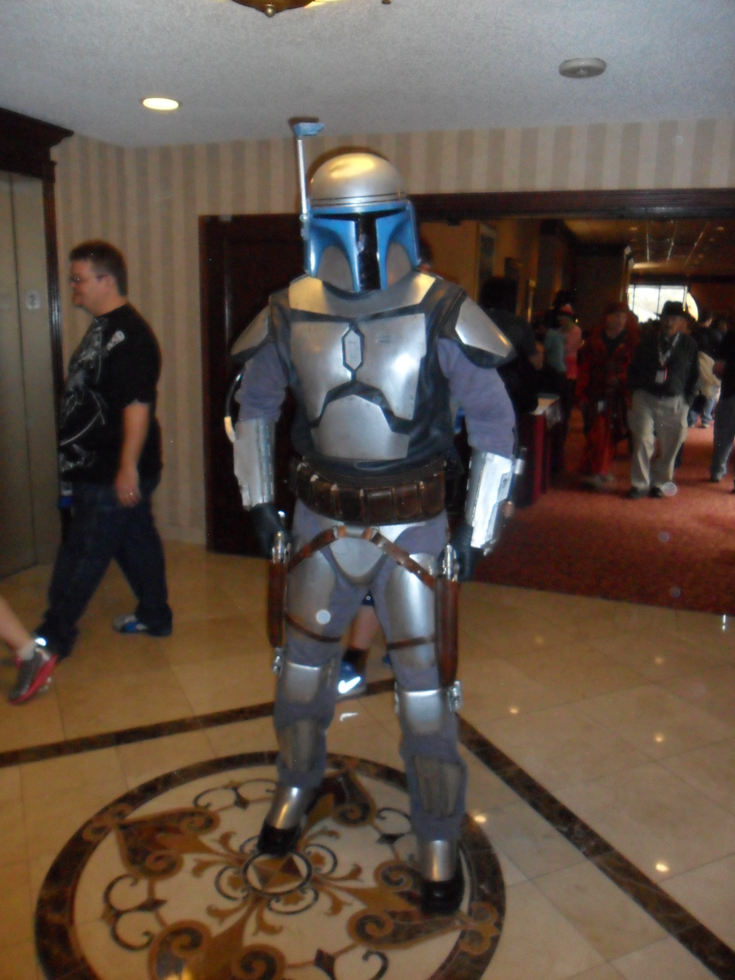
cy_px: 490
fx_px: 764
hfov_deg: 51.4
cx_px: 368
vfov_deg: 65.3
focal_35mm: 27
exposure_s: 1/45
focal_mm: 4.9
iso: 400
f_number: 3.5
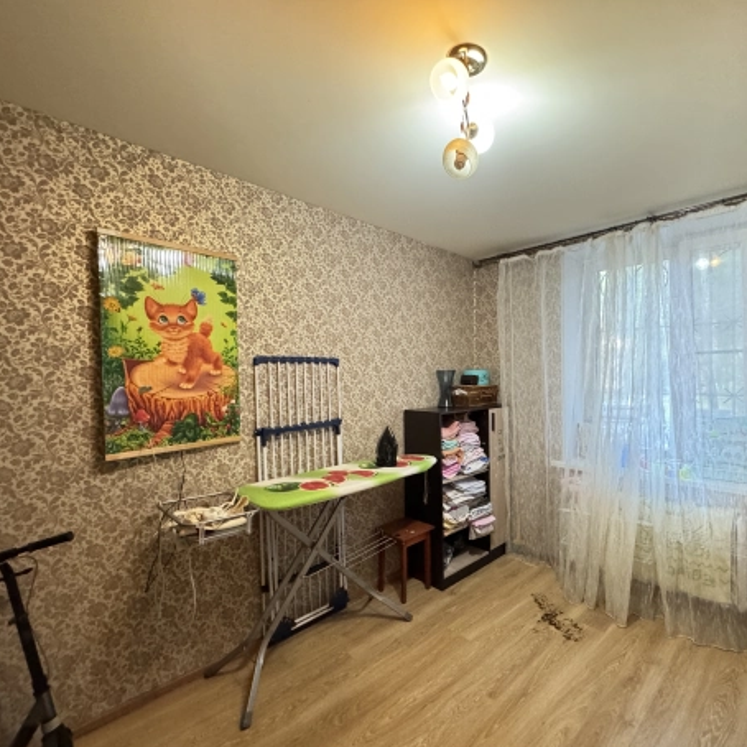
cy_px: 378
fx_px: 415
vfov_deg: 84.0
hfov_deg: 82.5
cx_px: 464
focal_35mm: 17
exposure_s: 1/33
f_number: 2.2
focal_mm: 2.22
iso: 1000
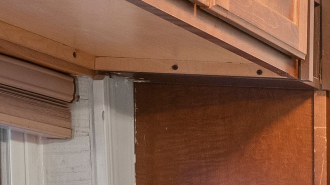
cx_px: 899
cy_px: 274
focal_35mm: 117
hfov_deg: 12.2
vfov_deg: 10.0
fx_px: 1024
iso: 400
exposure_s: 2
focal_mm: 17
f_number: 8
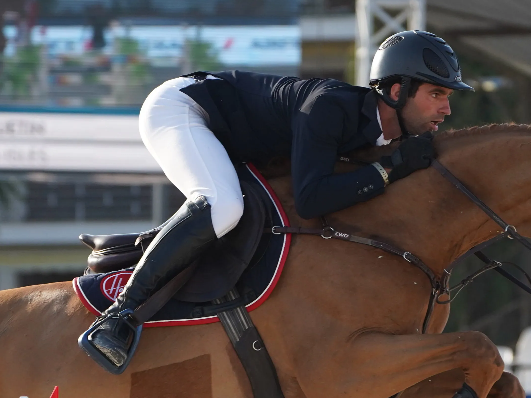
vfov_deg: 3.0
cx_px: 318
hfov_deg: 3.9
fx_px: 7715
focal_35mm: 503
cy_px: 313
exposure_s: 1/2500
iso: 1250
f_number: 5.6
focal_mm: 212
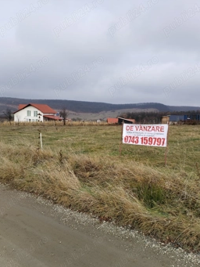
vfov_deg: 53.8
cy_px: 148
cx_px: 105
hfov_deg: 41.8
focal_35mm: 34
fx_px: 262
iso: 100
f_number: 1.8
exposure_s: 1/954
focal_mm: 4.75
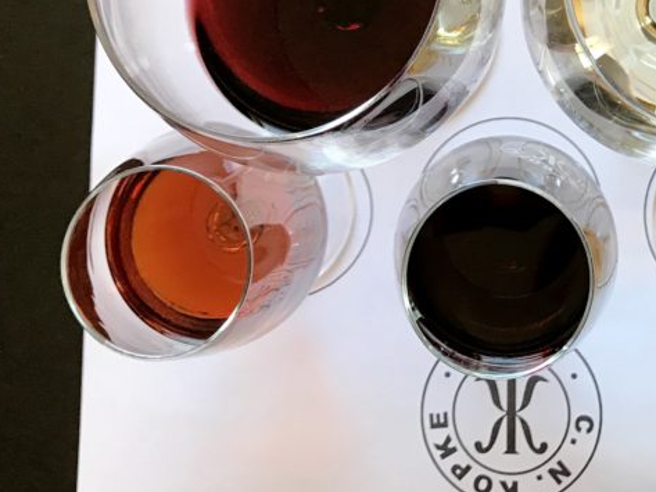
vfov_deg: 19.7
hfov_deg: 26.9
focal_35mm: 71
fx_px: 1346
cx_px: 527
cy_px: -76
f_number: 1.8
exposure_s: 1/33
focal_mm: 3.99
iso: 25
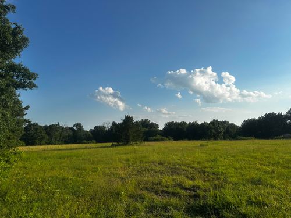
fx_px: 202
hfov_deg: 71.6
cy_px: 109
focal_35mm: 24
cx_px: 146
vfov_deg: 56.8
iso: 80
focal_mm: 6.86
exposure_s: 1/5525
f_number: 1.78
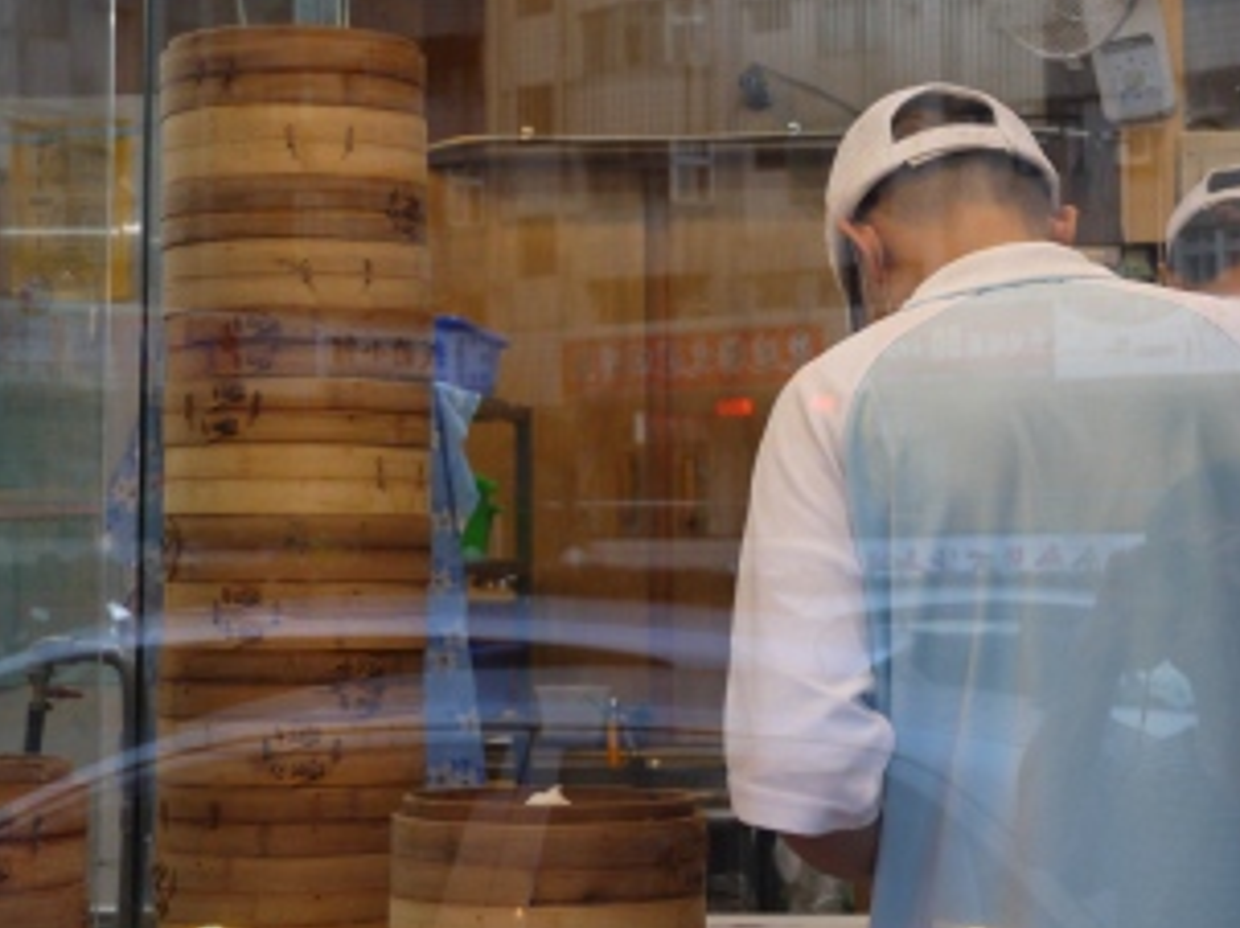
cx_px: 846
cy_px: 357
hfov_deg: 21.2
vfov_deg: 16.0
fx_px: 3293
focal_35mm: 92
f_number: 5.5
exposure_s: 1/60
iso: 640
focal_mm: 31
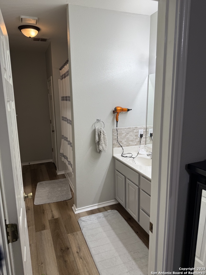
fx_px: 190
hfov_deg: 56.8
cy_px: 138
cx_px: 103
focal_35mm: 24
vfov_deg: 71.6
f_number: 1.78
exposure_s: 1/120
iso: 64
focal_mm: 6.76
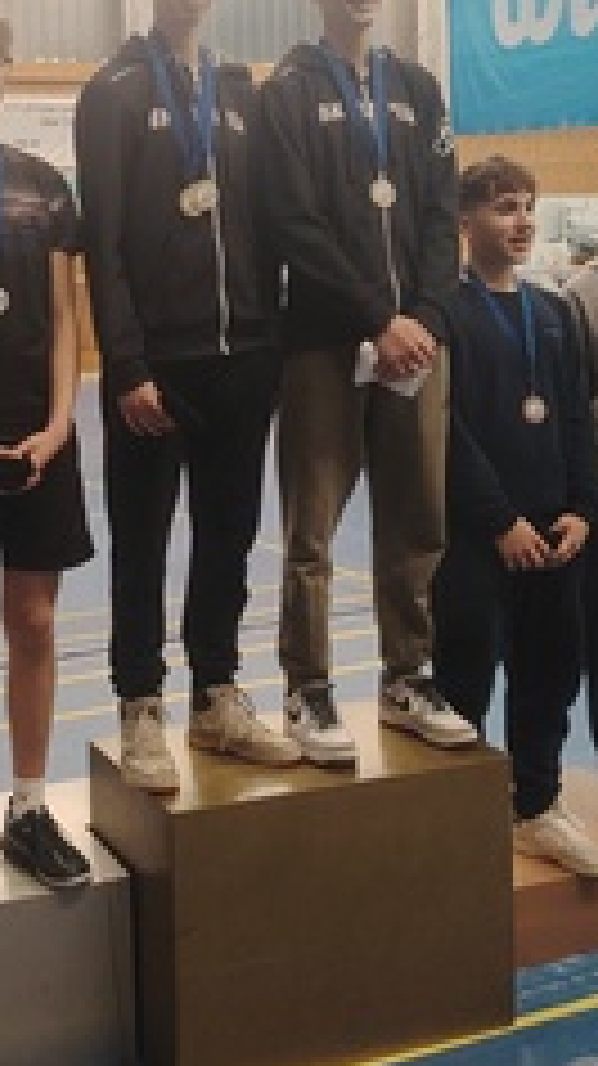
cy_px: 369
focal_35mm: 53
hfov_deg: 22.4
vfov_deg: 38.8
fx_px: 1497
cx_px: 157
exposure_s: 1/100
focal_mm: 5.25
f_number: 1.75
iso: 1903
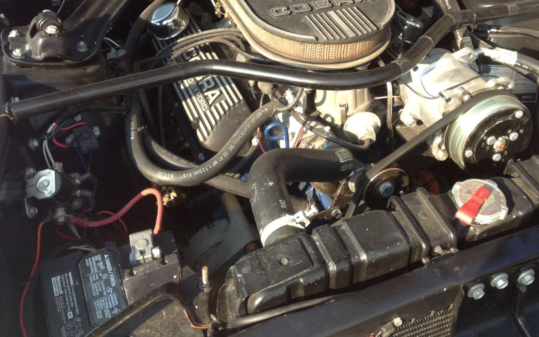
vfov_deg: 26.5
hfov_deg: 41.8
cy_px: 80
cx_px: 303
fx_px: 705
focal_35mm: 48
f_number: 2.4
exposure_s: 1/389
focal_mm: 4.28
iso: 64
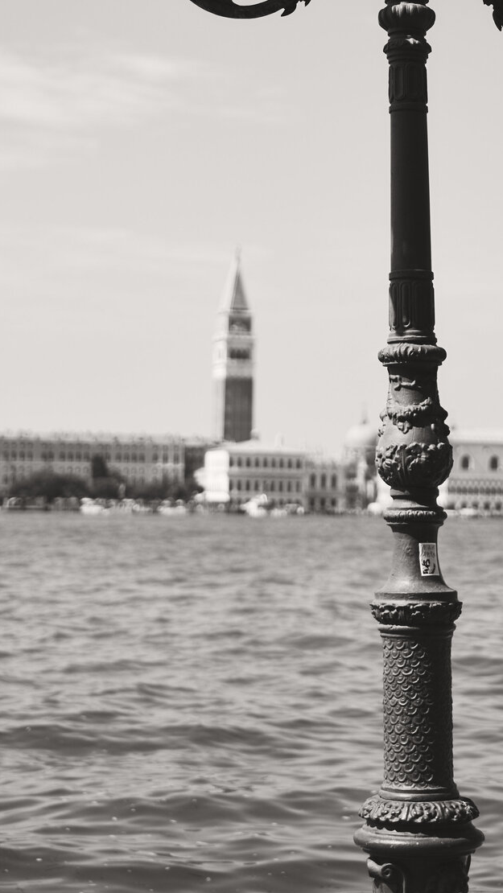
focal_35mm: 85
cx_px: 332
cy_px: 172
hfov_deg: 14.2
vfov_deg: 24.6
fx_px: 2014
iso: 100
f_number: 2
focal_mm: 50
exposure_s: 1/4000
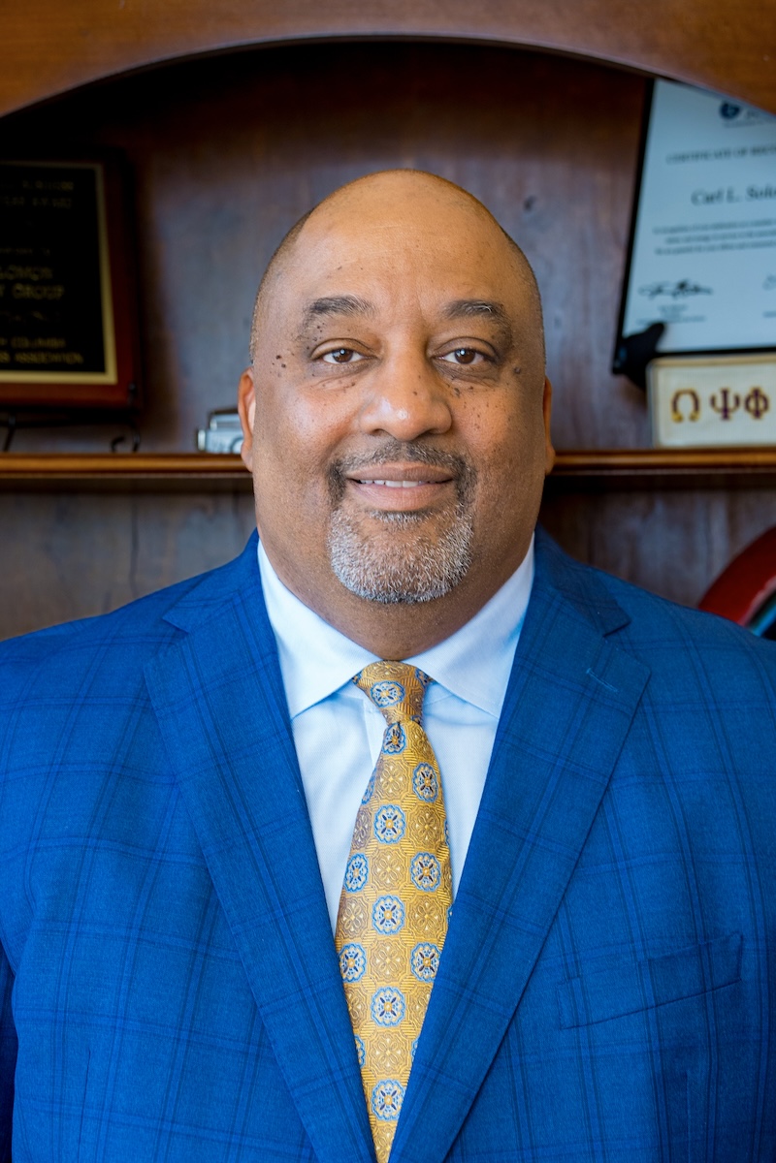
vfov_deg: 24.2
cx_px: 388
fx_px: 2716
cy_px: 582
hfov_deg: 16.3
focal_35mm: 84
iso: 800
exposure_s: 1/80
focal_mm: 56
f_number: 4
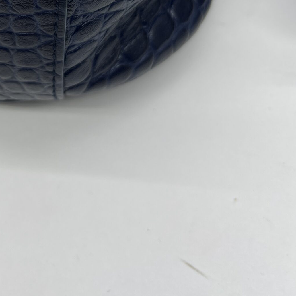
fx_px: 551
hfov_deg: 28.9
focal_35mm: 57
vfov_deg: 27.3
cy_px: -37
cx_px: 33
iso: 32
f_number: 1.5
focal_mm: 5.7
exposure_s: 1/137
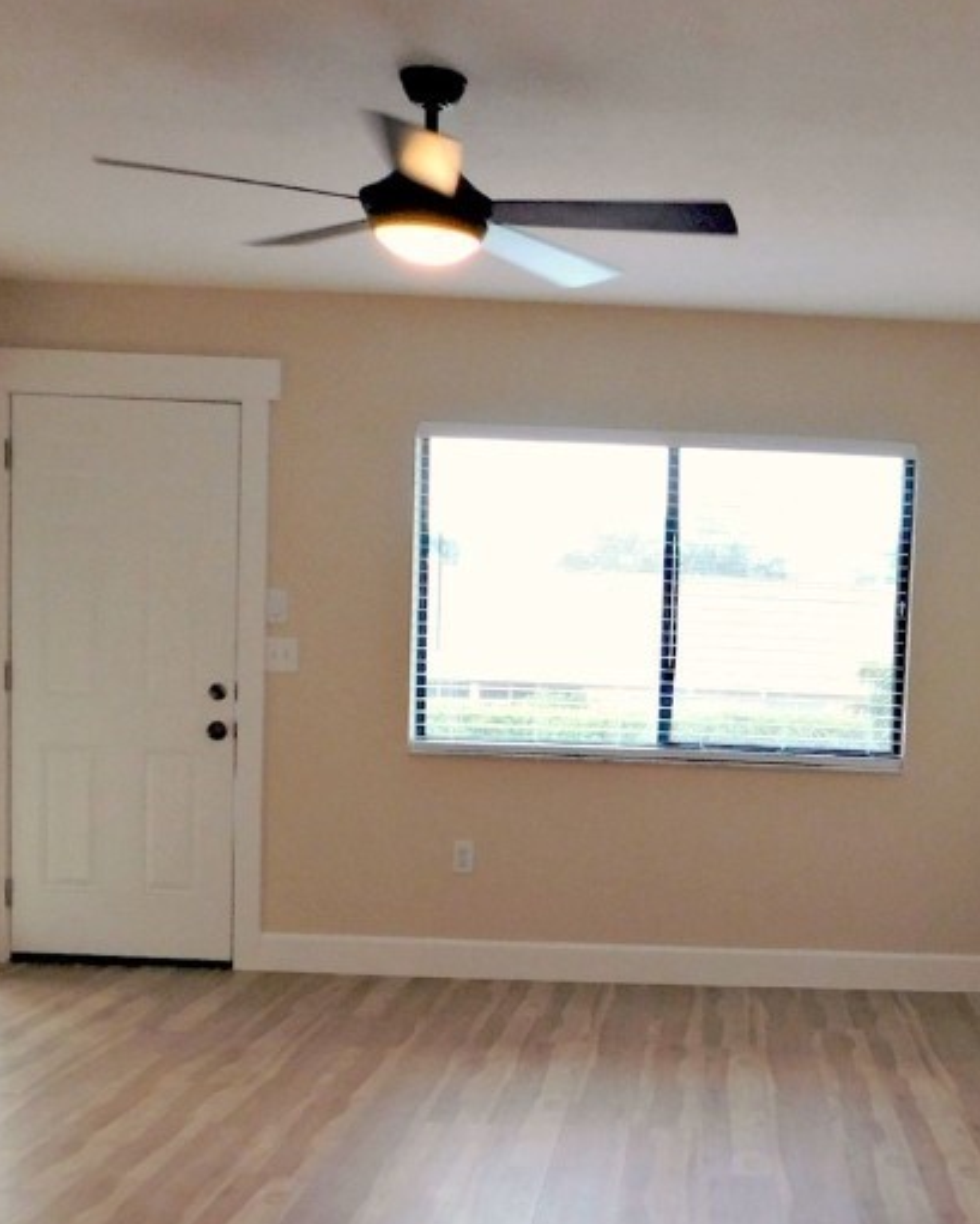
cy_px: 802
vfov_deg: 40.7
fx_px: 1631
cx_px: 798
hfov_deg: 32.4
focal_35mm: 45
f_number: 3
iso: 125
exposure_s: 1/80
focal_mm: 4
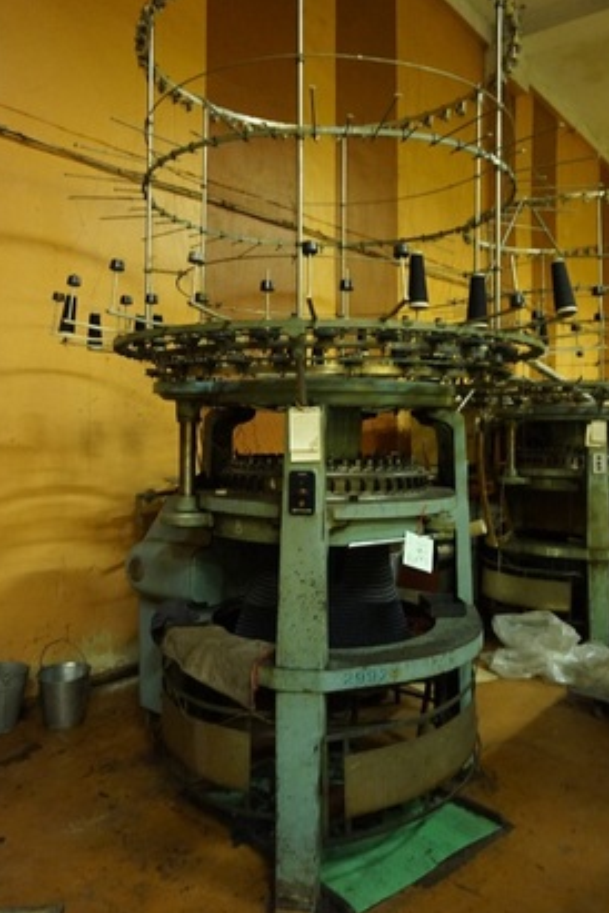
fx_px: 710
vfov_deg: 65.4
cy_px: 422
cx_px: 309
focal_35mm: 28
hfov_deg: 46.4
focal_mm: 16
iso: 3200
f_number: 3.5
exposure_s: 1/6
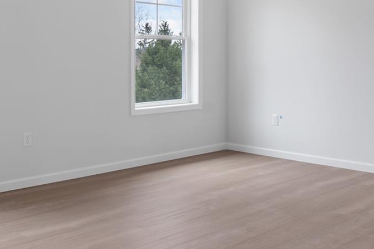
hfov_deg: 40.3
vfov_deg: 27.1
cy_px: 61
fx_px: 509
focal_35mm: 49
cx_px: 177
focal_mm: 16
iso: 250
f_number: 8
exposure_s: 1/2
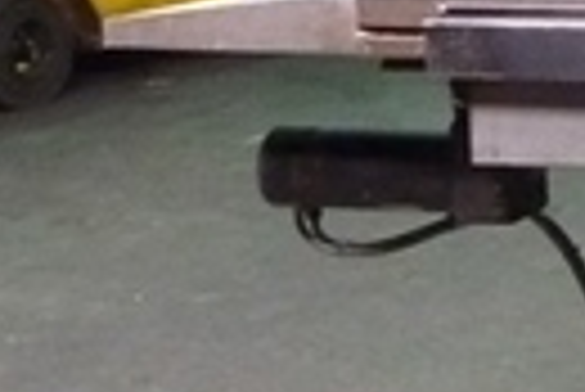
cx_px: 999
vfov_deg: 10.6
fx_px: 2082
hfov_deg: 14.4
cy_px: -45
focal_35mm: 128
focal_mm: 4.1
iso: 800
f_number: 3.3
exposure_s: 1/15
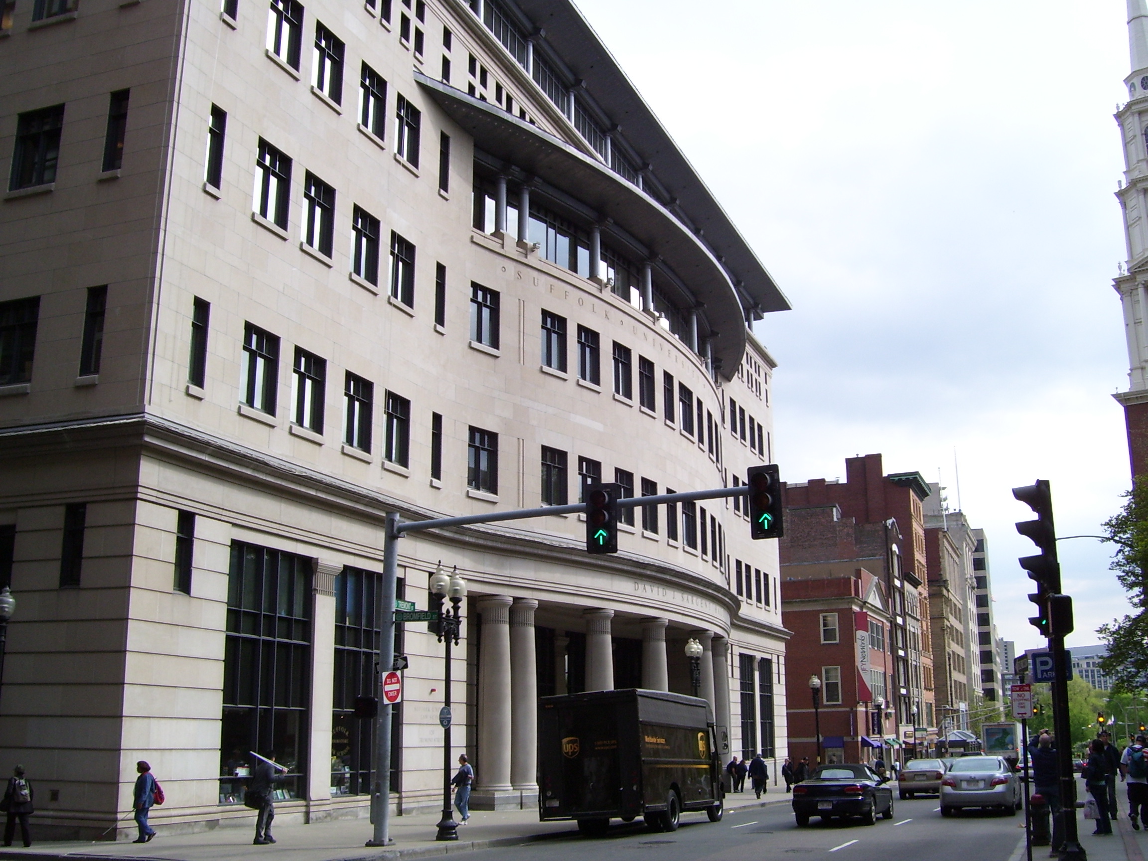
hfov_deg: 51.4
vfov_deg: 39.7
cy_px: 430
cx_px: 574
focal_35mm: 36
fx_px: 1194
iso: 80
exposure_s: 1/250
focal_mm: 6
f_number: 4.8
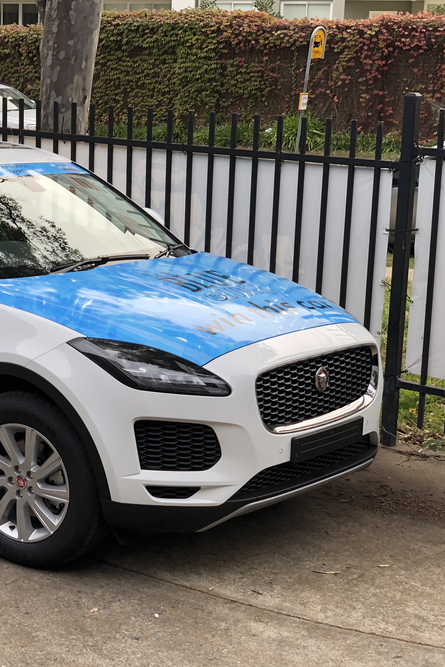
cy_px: 332
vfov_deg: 27.7
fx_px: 1354
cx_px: 12
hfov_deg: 18.2
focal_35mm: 73
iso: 20
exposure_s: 1/120
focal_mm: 6
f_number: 2.4
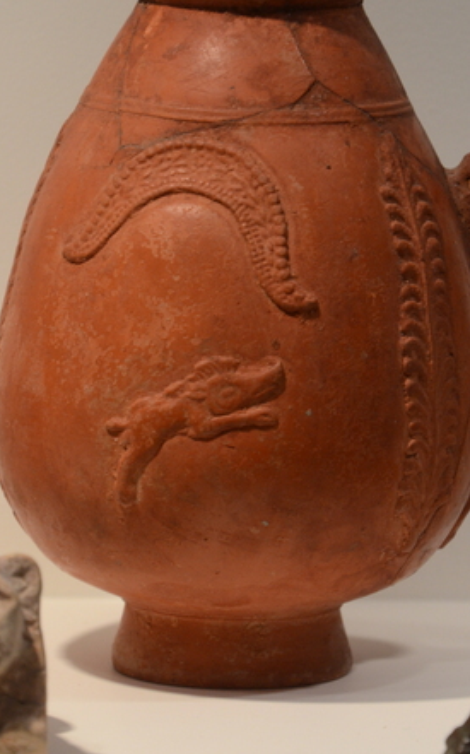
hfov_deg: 5.2
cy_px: 414
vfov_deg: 8.3
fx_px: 5194
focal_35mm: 253
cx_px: 265
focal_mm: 110
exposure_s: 1/50
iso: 1000
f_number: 7.1
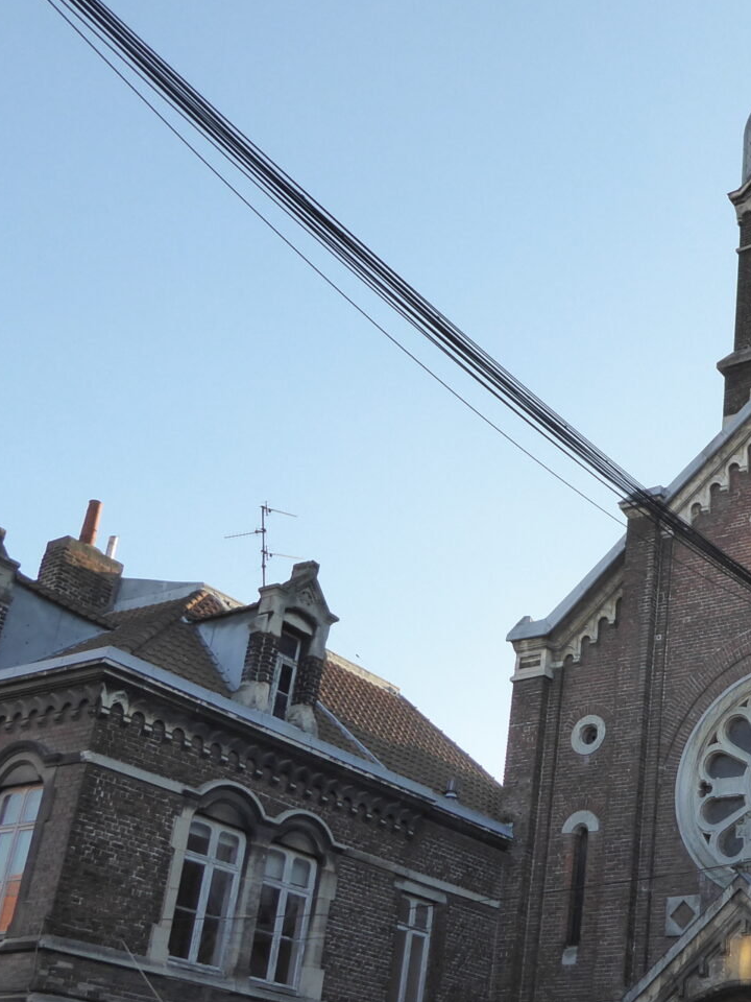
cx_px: 738
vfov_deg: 37.9
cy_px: 647
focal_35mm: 50
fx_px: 1446
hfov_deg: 27.5
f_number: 3.3
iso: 200
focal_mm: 4.3
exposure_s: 1/400
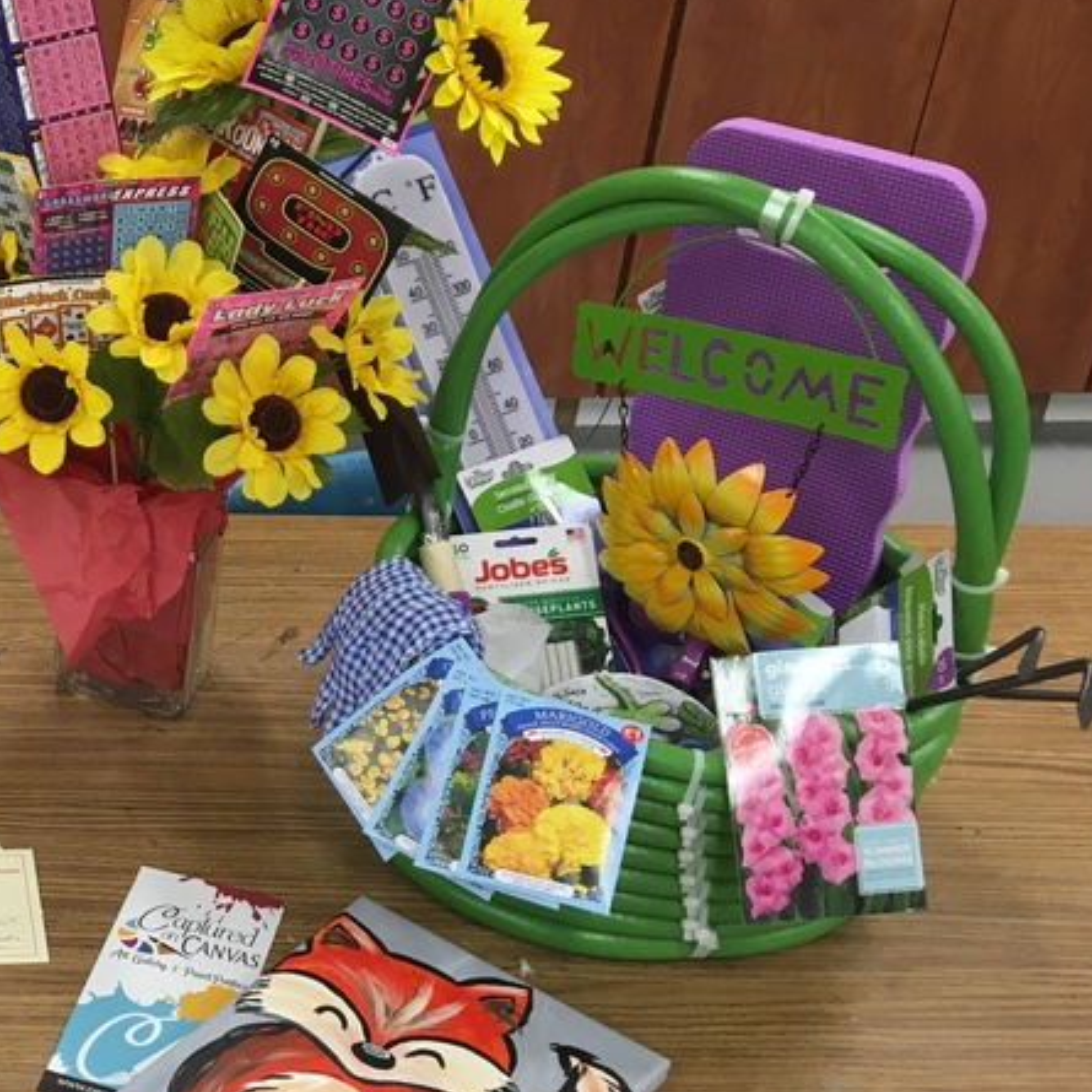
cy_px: 650
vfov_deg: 29.0
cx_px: -98
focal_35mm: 59
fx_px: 2106
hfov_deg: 26.8
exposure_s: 1/30
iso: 32
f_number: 2.2
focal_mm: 4.15
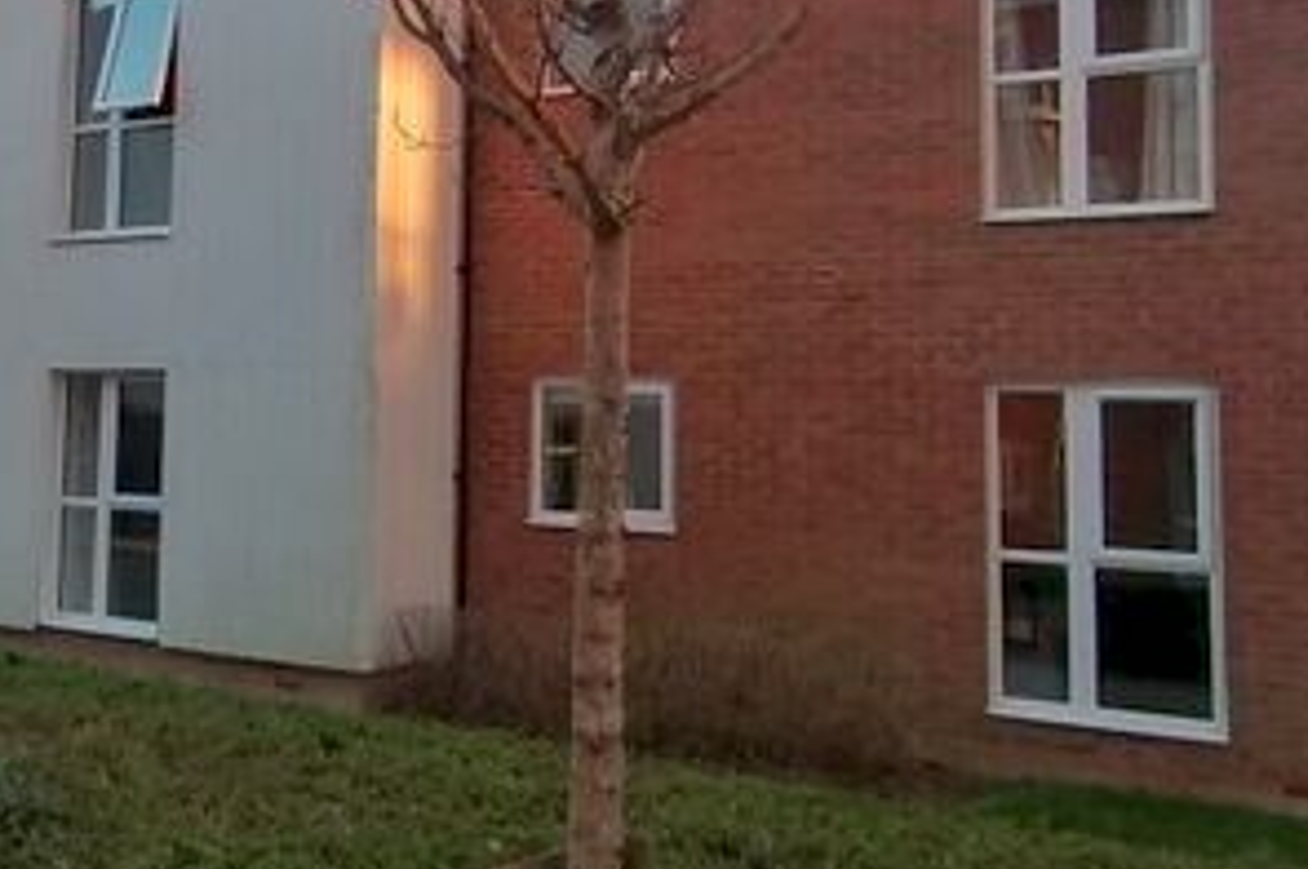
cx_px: 124
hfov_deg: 42.5
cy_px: 290
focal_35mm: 42
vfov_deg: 31.6
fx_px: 1524
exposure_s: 1/50
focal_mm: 2.7
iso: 80
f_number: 2.4
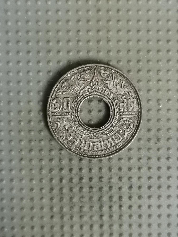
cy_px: 118
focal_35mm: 52
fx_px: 357
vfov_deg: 36.8
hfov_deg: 28.0
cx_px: 89
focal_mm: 4.75
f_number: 1.8
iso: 250
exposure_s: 1/36
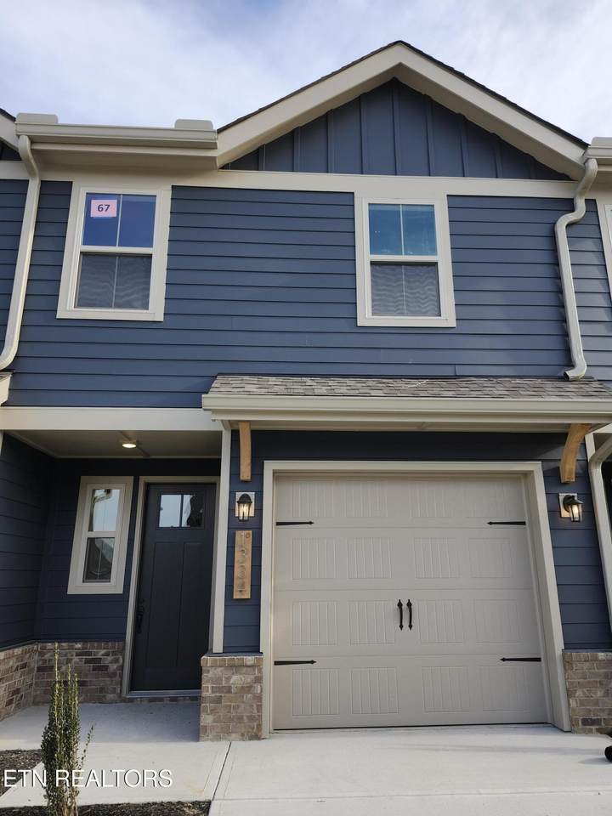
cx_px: 306
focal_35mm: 23
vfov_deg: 73.9
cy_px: 408
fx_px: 542
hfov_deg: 58.9
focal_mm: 5.54
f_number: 1.8
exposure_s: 1/590
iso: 25
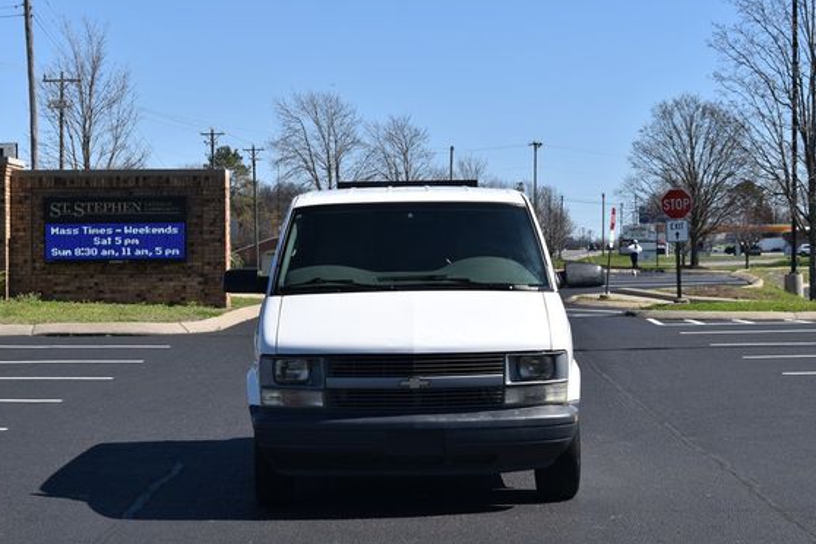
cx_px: 431
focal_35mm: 86
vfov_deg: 15.9
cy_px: 298
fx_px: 1949
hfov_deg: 23.6
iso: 100
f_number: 9
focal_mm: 50
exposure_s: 1/320
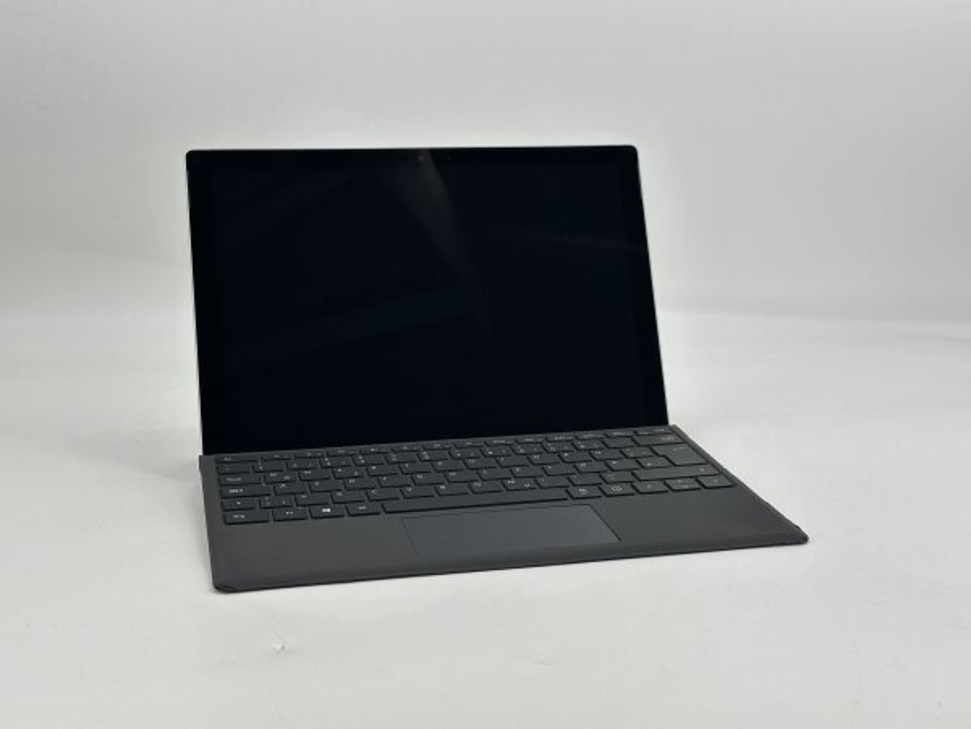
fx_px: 1346
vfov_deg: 30.3
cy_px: 364
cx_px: 486
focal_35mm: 48
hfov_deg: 39.7
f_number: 1.78
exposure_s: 1/401
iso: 64
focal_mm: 6.86
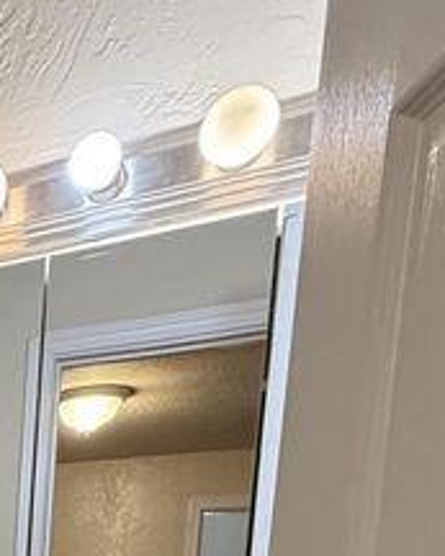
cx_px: -351
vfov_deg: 27.6
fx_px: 888
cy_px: 762
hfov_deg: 20.3
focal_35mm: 54
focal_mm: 2.22
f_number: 2.2
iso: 320
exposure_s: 1/120
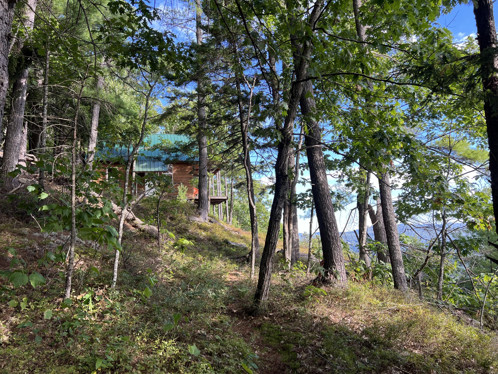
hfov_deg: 67.3
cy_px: 187
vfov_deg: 53.1
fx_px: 374
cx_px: 249
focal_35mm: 26
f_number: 1.5
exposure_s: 1/298
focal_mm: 5.7
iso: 50
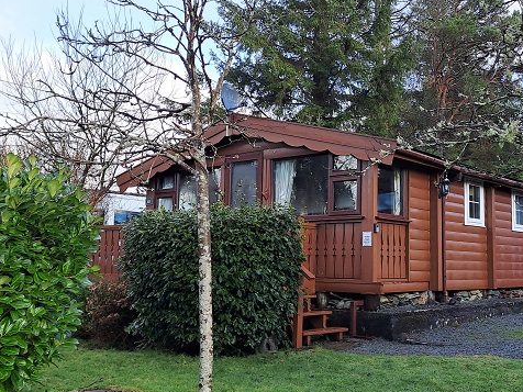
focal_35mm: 42
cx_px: 350
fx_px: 635
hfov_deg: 44.1
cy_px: 201
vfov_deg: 34.3
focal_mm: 4.65
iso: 32
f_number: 1.8
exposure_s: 1/304
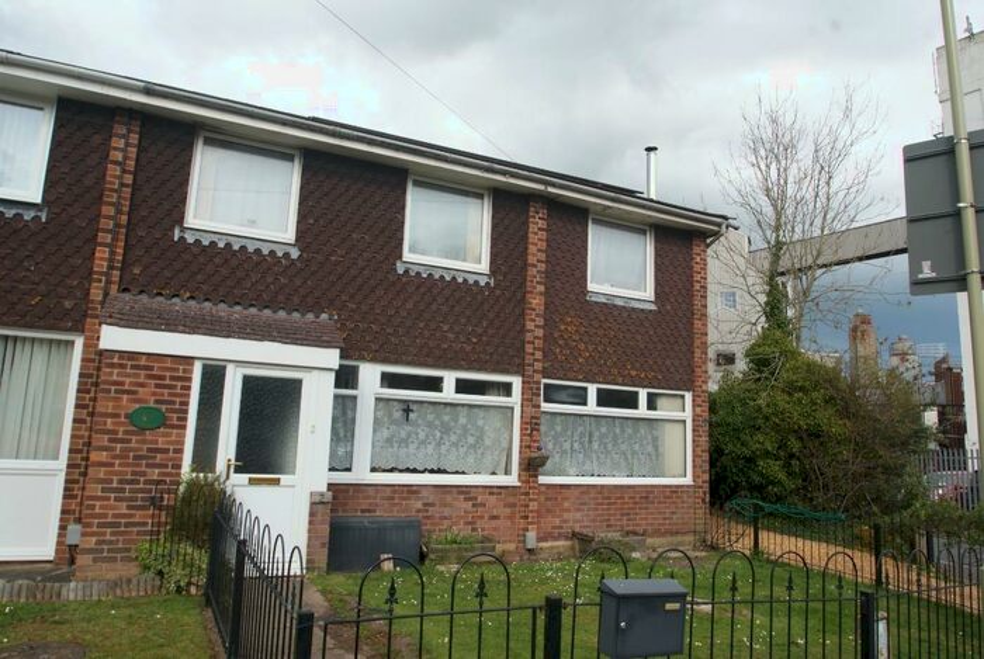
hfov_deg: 73.7
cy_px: 330
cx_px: 492
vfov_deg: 53.3
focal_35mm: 24
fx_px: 657
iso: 100
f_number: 10
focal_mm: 16
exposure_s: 1/80
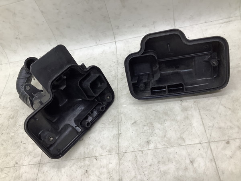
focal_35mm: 31
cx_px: 120
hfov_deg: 58.4
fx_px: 216
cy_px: 90
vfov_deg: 45.4
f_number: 2.4
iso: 64
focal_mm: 3.3
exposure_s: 1/60
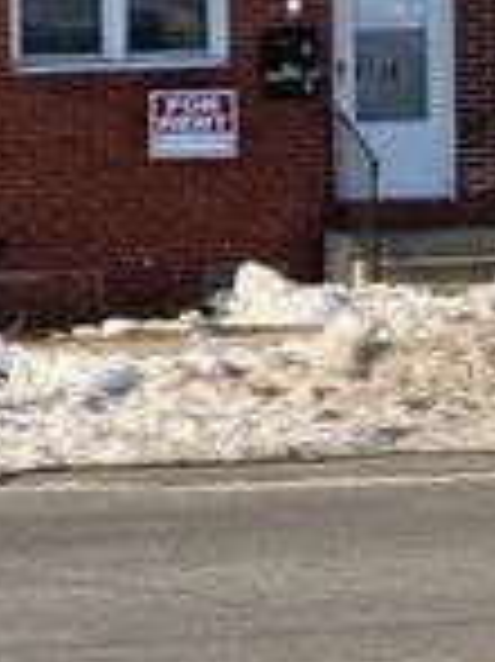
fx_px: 2425
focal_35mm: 127
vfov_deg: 15.5
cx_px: -351
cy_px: 227
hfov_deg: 11.0
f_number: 1.8
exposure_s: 1/1350
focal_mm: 3.99
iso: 20
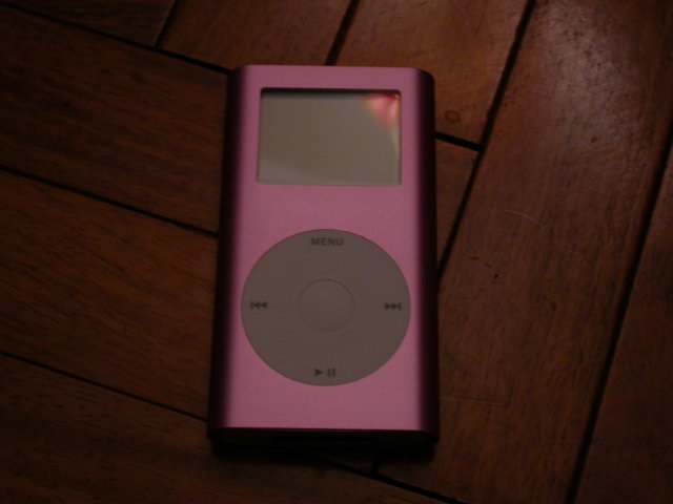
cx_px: 336
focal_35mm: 74
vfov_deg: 19.9
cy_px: 252
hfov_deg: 26.3
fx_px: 1439
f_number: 3.4
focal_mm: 15.3
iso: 100
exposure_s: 1/20.4
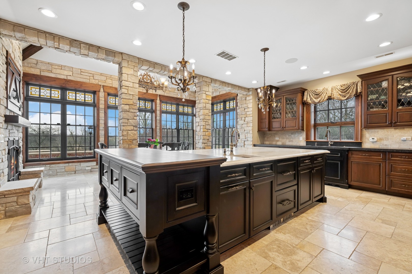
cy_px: 137
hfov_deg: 96.7
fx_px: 183
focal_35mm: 16
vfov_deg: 73.7
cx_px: 206
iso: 200
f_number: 9.5
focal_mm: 16
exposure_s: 1/15
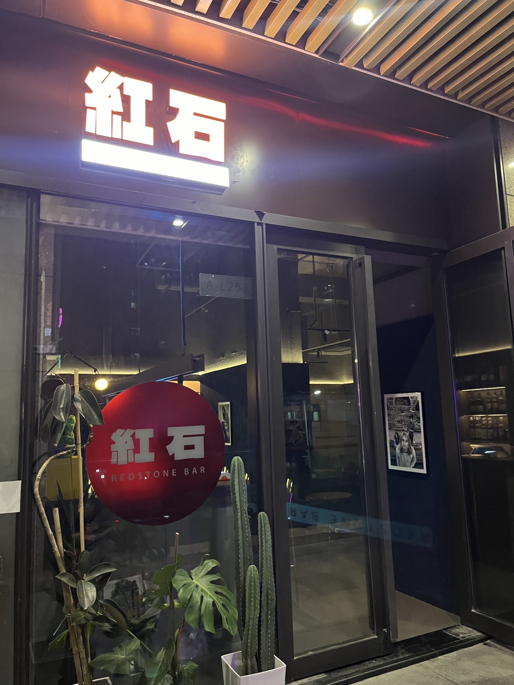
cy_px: 342
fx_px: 515
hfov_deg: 53.1
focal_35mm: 26
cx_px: 257
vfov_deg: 67.3
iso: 250
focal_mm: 5.1
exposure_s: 1/50
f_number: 1.6
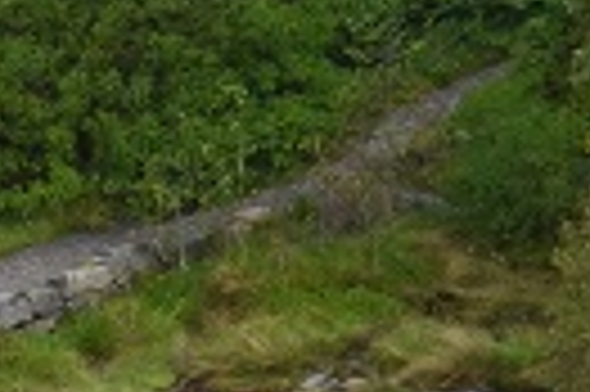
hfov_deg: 1.1
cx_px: -865
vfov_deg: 0.7
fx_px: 31296
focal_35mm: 1912
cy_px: 178
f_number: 18
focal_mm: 250
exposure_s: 1/320
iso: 1600
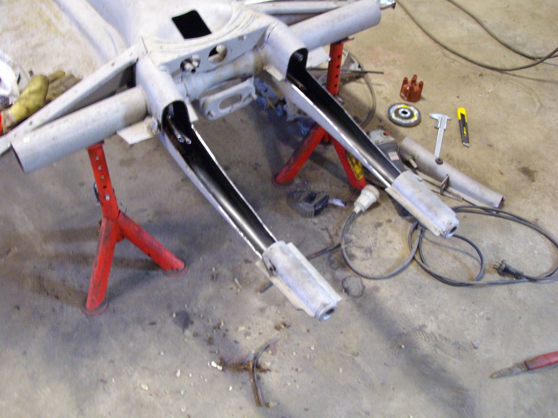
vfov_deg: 39.7
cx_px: 279
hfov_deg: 51.4
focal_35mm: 36
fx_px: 580
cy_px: 209
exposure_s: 1/6
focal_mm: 6
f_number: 2.7
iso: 320
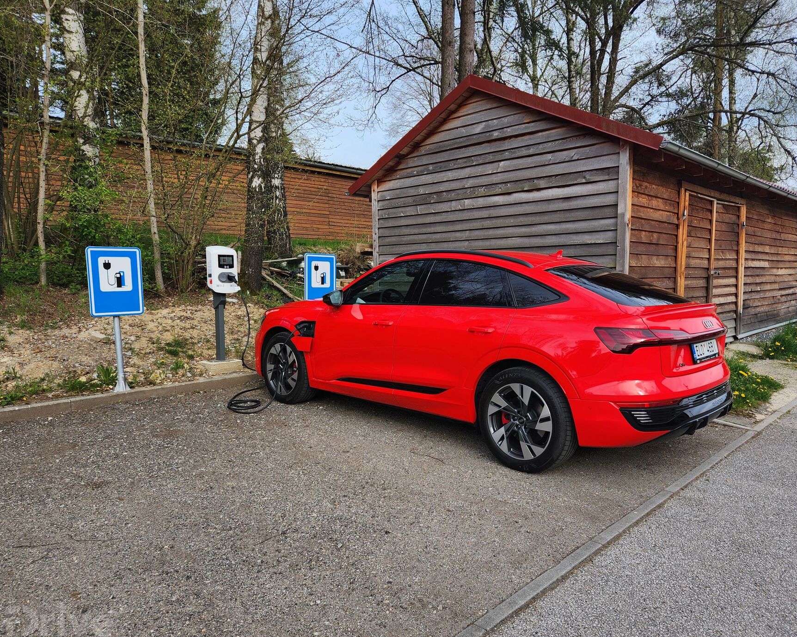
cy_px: 318
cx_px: 436
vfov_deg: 56.8
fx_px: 590
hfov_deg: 68.0
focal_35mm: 25
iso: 20
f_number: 1.8
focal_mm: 5.4
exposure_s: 1/471
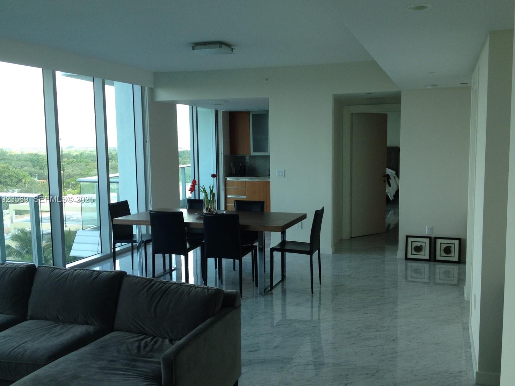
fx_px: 565
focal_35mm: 38
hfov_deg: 49.0
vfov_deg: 37.7
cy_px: 200
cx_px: 264
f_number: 2.4
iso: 50
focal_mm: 4.28
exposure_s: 1/132
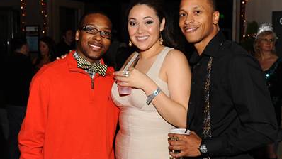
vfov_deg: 21.8
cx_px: 147
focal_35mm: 55
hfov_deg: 37.8
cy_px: 78
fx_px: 411
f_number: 4.8
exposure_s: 1/250
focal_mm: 38
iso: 800
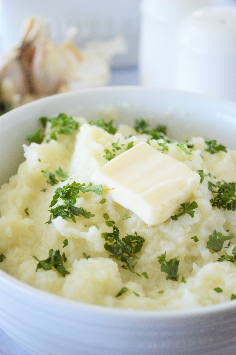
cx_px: 118
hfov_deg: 19.7
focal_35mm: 69
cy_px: 178
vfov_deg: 29.3
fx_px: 680
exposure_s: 1/500
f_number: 5.3
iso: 2000
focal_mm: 46
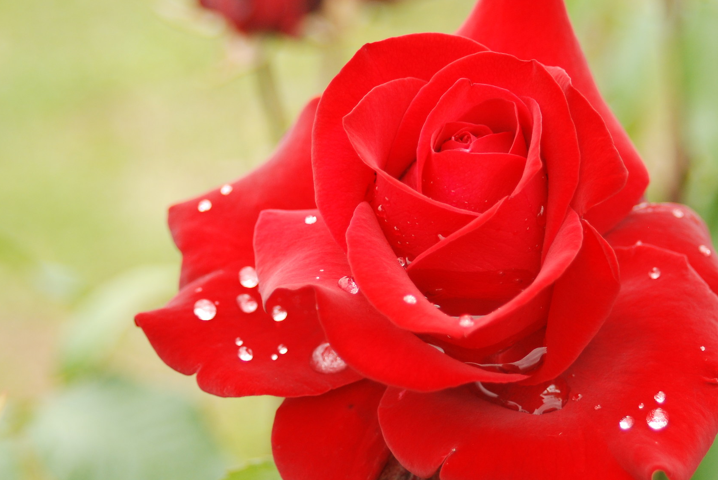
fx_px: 2995
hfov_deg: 13.6
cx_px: 494
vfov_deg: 9.2
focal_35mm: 150
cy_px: 239
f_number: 4.5
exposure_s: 1/200
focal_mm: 70
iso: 320
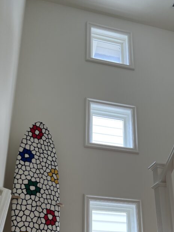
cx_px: 90
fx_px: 288
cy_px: 187
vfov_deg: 41.9
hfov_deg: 33.6
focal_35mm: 43
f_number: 1.5
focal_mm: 5.7
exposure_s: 1/163
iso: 64
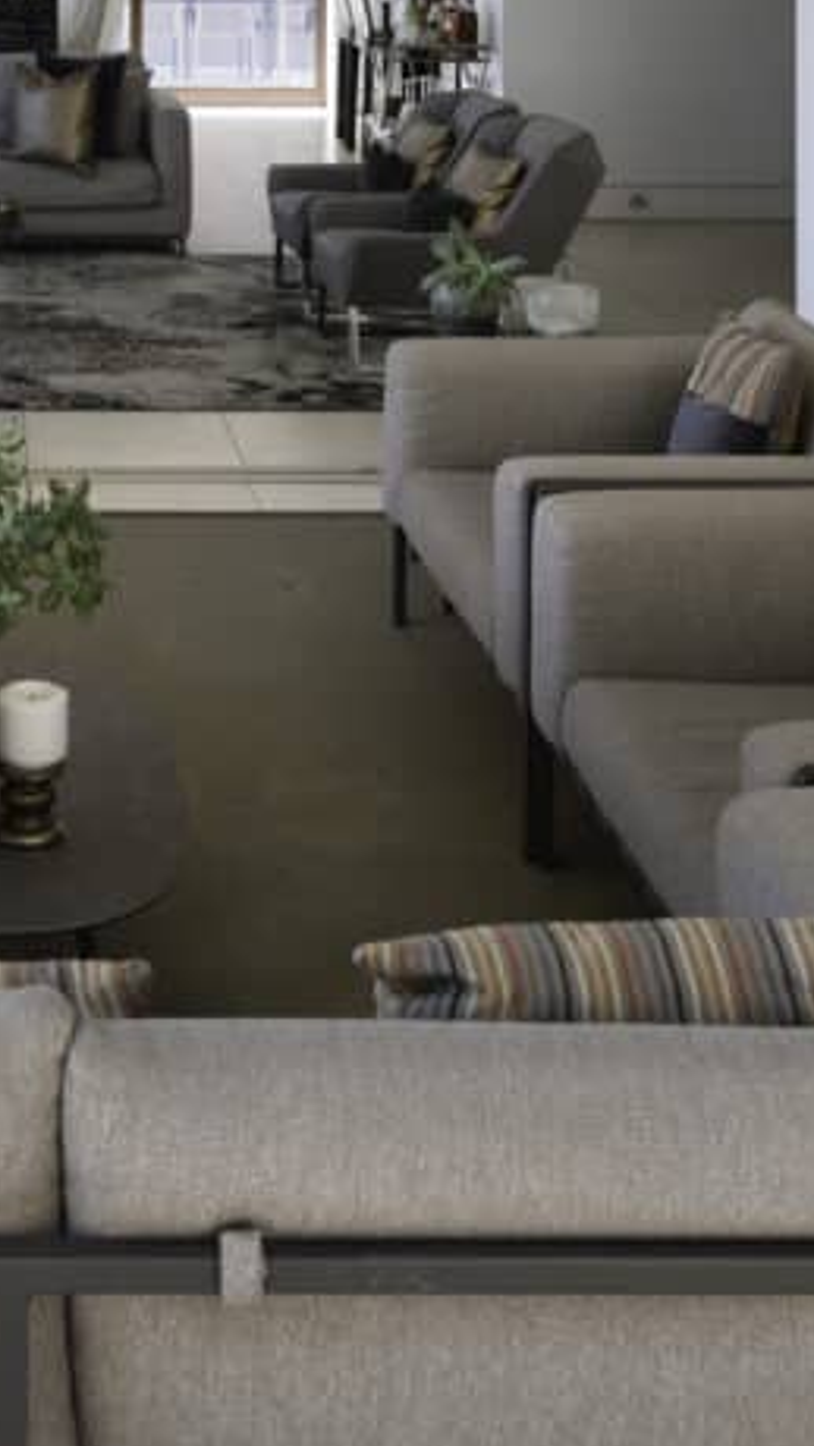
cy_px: -113
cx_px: 93
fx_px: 2147
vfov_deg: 33.0
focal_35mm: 56
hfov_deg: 21.0
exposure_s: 1/20
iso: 64
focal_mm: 24
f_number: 9
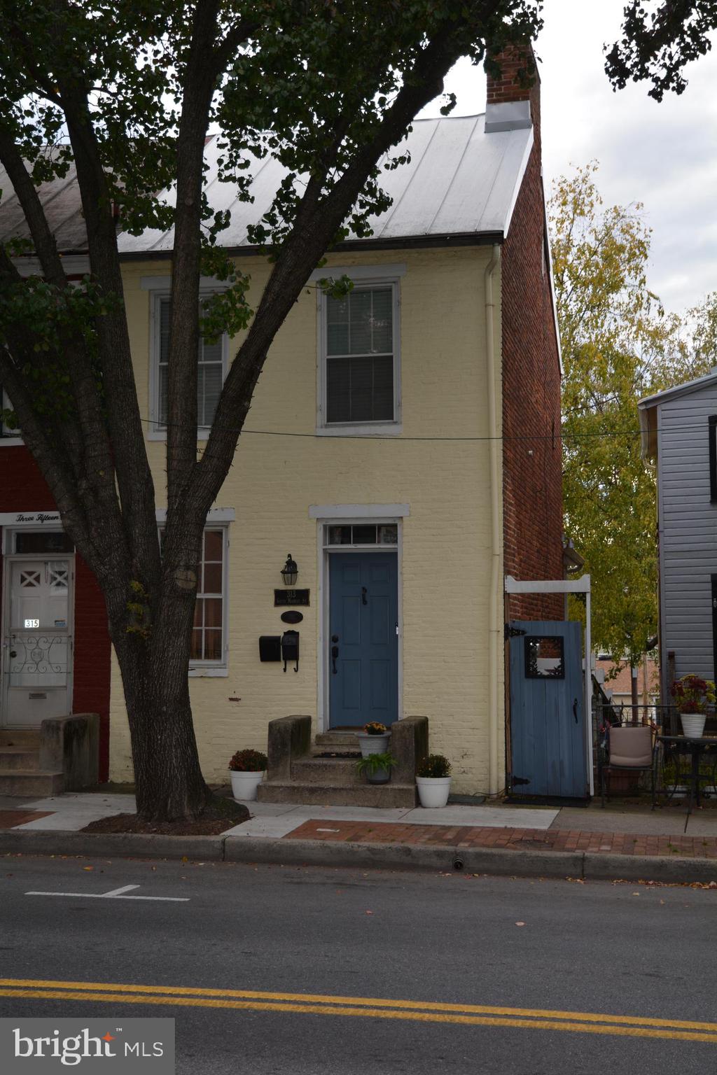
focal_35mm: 48
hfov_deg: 28.1
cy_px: 538
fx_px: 1434
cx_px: 358
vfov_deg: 41.1
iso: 125
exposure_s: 1/200
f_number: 4.5
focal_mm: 32
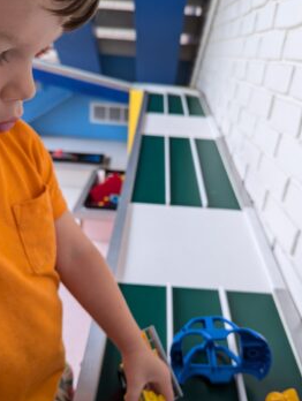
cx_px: 152
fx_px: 337
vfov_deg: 61.3
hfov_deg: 48.3
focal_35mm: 29
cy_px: 229
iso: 52
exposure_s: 1/253
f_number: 1.85
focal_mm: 6.81
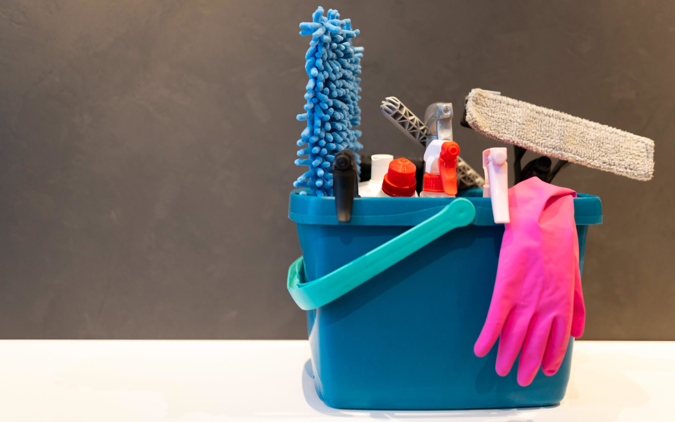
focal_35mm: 36
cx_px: 336
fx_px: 662
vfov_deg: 35.3
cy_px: 204
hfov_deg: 54.0
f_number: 1.4
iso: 400
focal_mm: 35
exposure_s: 1/320
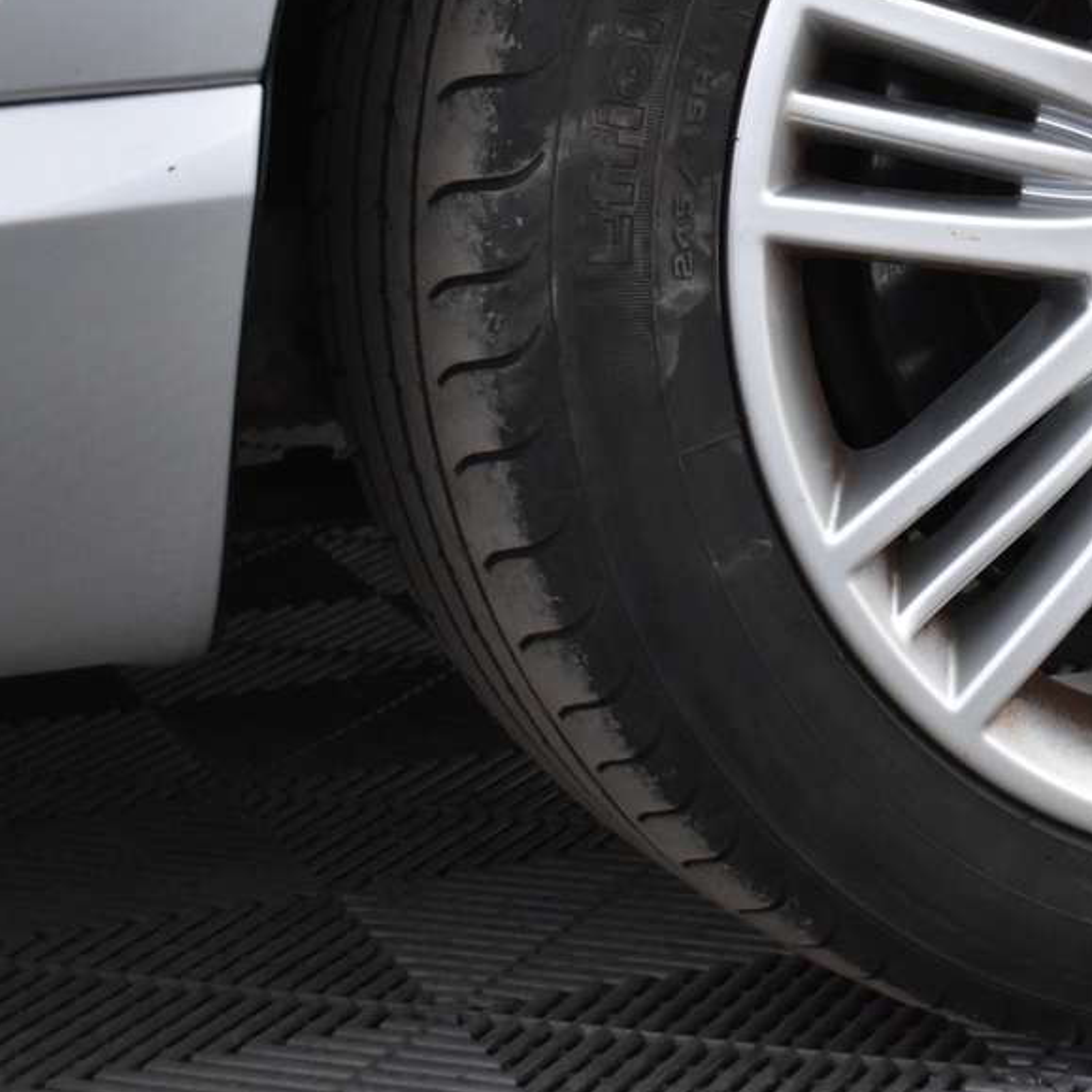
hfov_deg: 15.9
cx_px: 1150
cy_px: 132
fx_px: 3819
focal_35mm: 107
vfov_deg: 16.1
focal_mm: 30
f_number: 4.2
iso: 1400
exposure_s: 1/50
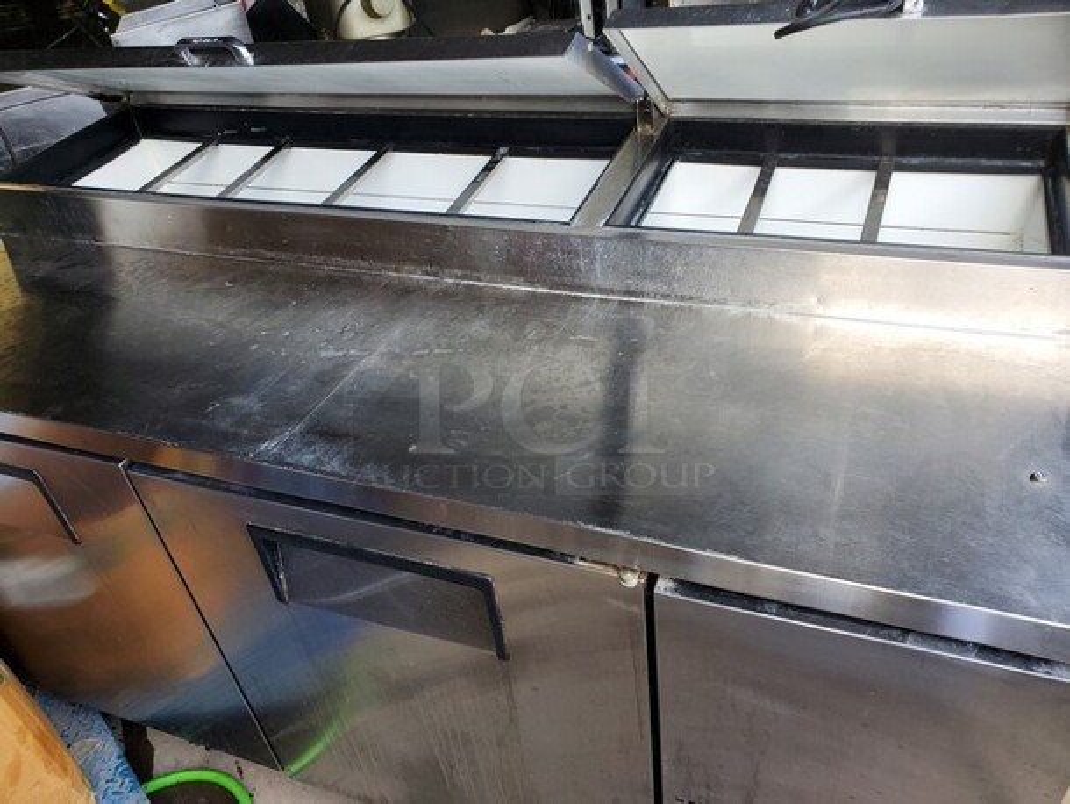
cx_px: 535
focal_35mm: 26
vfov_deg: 53.1
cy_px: 402
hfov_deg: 67.3
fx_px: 804
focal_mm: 4.3
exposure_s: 1/120
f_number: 2.4
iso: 125
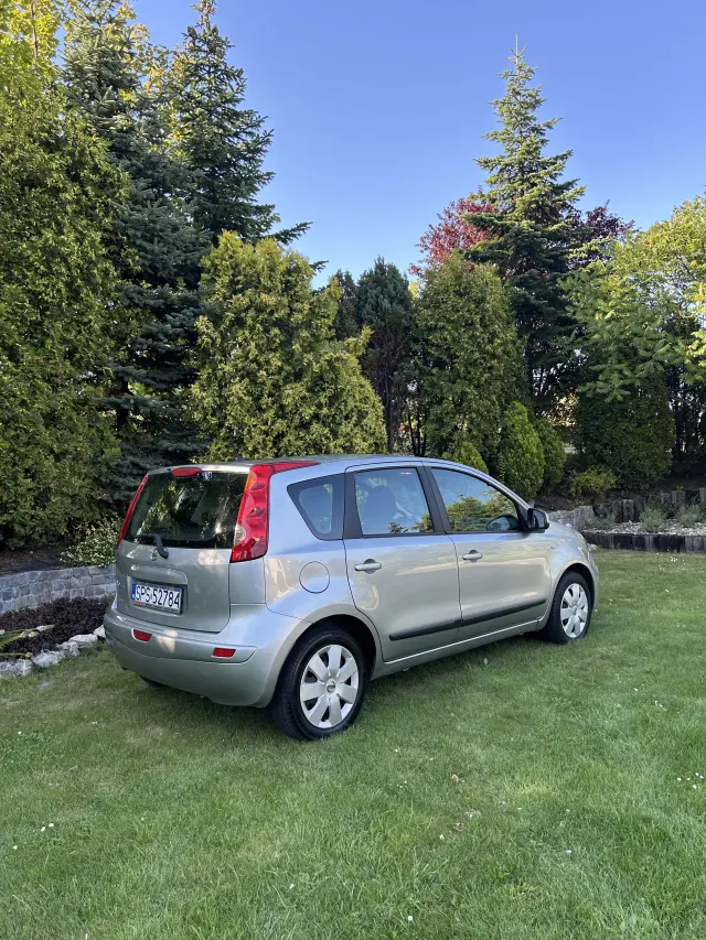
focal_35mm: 26
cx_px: 353
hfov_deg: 53.1
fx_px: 707
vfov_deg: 67.3
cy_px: 470
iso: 50
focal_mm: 5.7
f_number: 1.5
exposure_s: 1/443
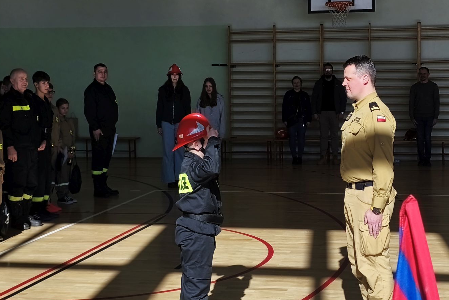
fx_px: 898
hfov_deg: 27.9
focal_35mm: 72
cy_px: 127
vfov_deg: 18.9
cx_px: 290
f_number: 1.65
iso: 50
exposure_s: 1/570
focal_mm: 6.14
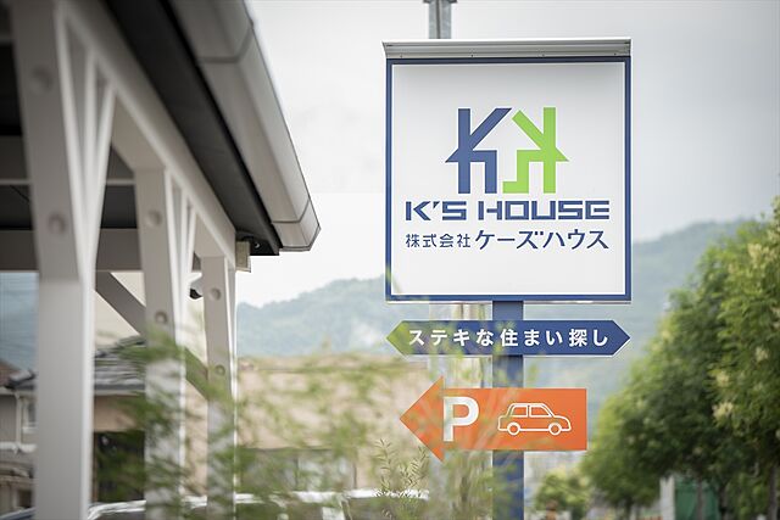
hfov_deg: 15.2
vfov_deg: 10.2
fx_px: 2925
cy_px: 260
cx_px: 390
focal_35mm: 135
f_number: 2.8
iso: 125
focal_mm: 135
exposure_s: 1/500
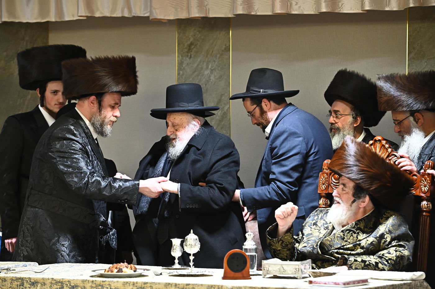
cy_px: 144
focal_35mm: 140
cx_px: 218
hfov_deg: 14.7
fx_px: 1690
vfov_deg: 9.8
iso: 3200
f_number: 5.6
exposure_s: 1/200
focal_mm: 140
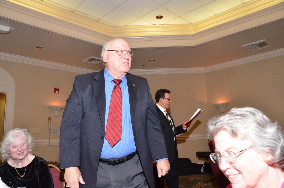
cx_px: 142
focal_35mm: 27
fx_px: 213
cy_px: 94
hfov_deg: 67.5
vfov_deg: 47.7
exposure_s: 1/60
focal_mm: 18
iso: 1600
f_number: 8
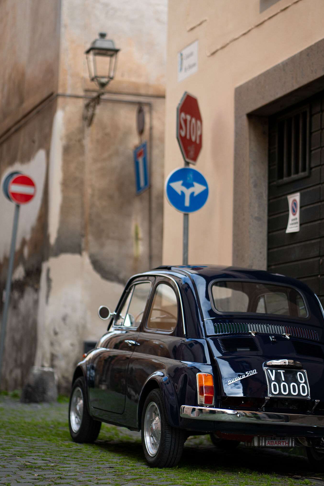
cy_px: 276
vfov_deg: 20.2
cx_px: 184
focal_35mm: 101
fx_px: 1363
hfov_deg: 13.6
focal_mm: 85
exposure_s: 1/1600
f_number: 2
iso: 160
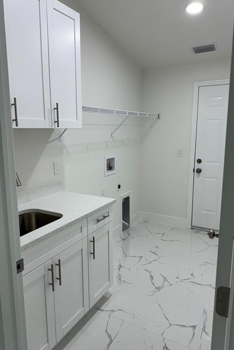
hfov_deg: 49.5
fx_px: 253
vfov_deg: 69.4
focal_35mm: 26
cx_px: 108
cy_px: 172
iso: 80
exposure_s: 1/120
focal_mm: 6.86
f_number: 1.78
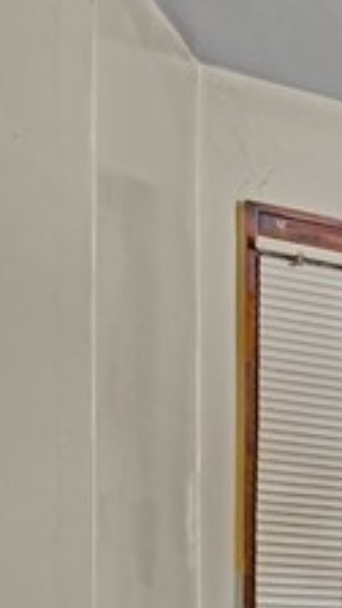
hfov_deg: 7.5
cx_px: 1444
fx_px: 983
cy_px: 710
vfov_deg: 29.9
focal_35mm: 61
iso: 50
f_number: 11
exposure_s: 1/2.5
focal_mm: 12
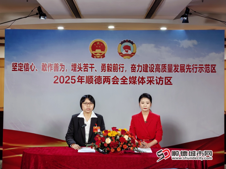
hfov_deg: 40.4
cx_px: 113
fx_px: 307
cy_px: 84
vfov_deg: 30.9
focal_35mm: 47
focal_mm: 5.72
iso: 80
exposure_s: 1/50
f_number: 2
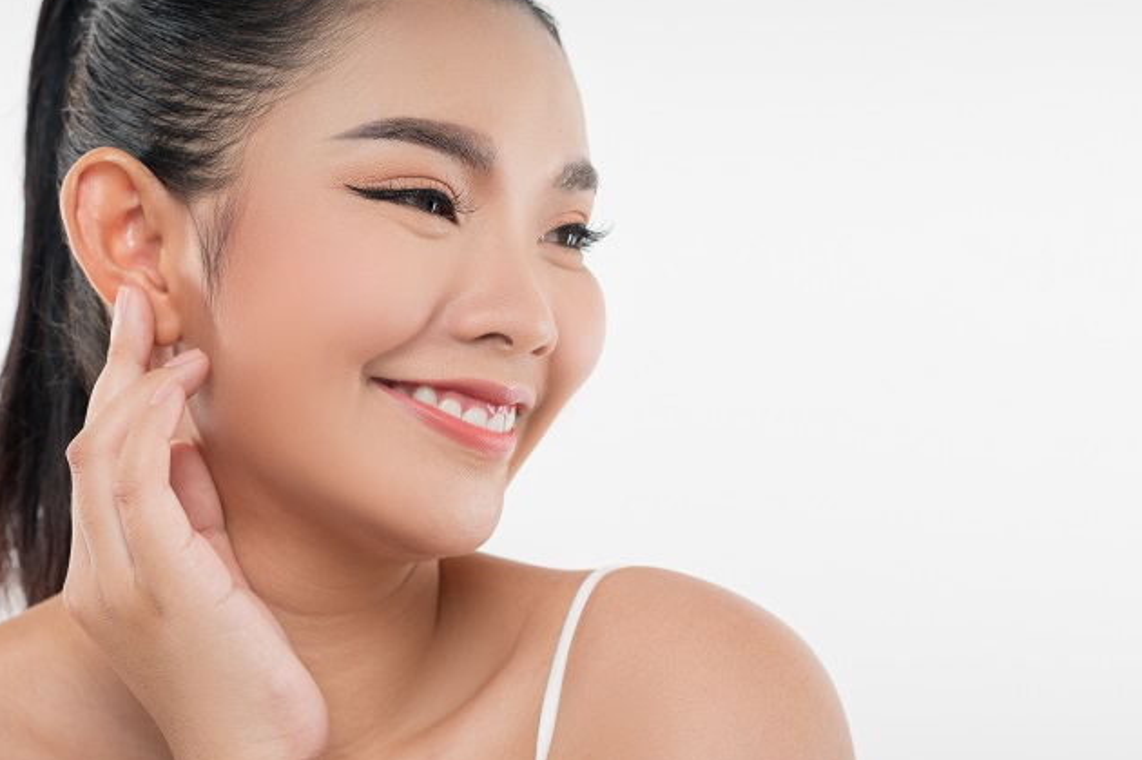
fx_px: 3423
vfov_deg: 12.7
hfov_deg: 18.9
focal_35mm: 108
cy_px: 310
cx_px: 504
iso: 100
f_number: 10
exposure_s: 1/200
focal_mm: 85
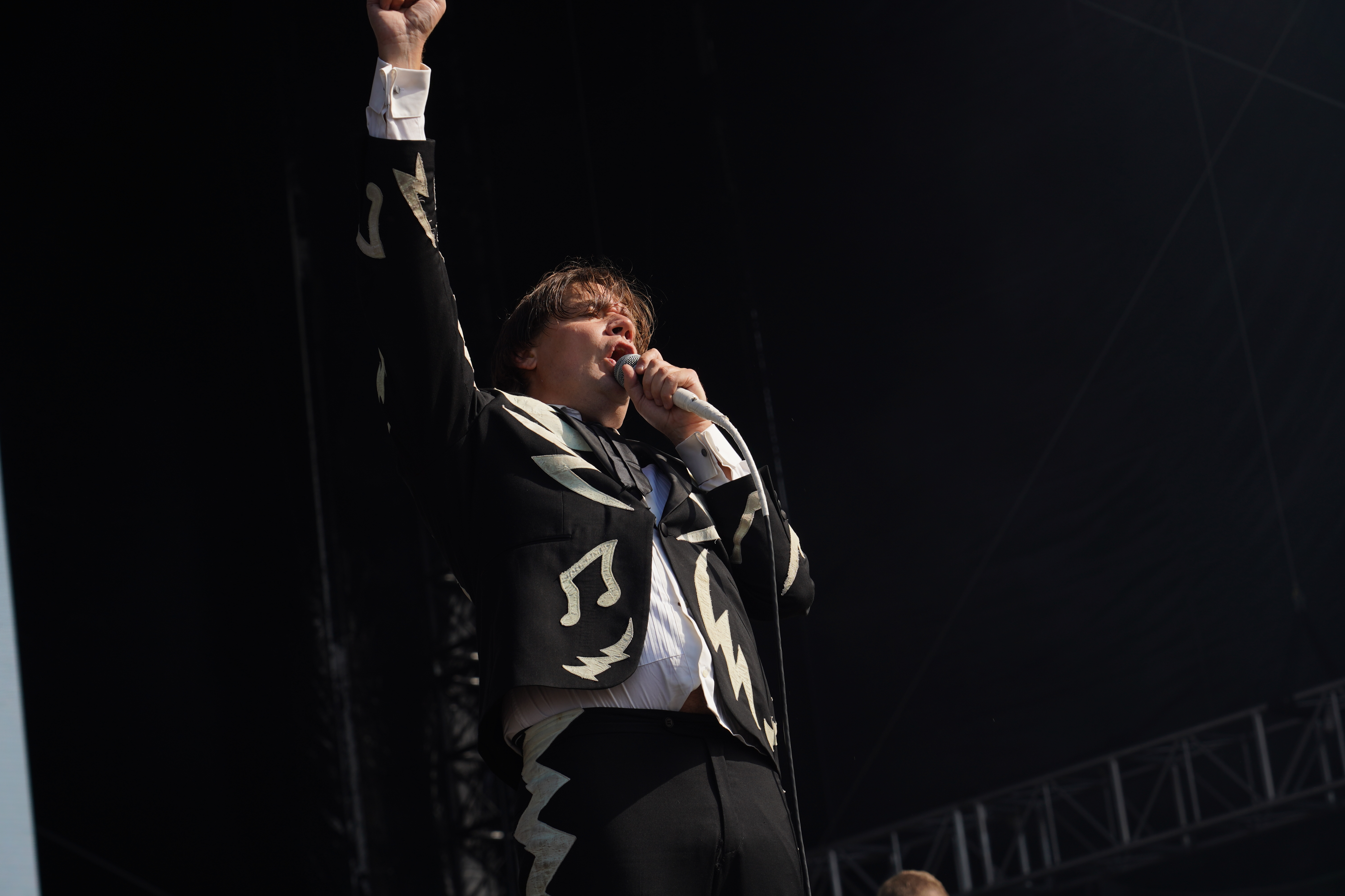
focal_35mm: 105
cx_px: 672
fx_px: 3923
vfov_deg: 13.0
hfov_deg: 19.5
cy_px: 448
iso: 100
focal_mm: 105
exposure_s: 1/400
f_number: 7.1
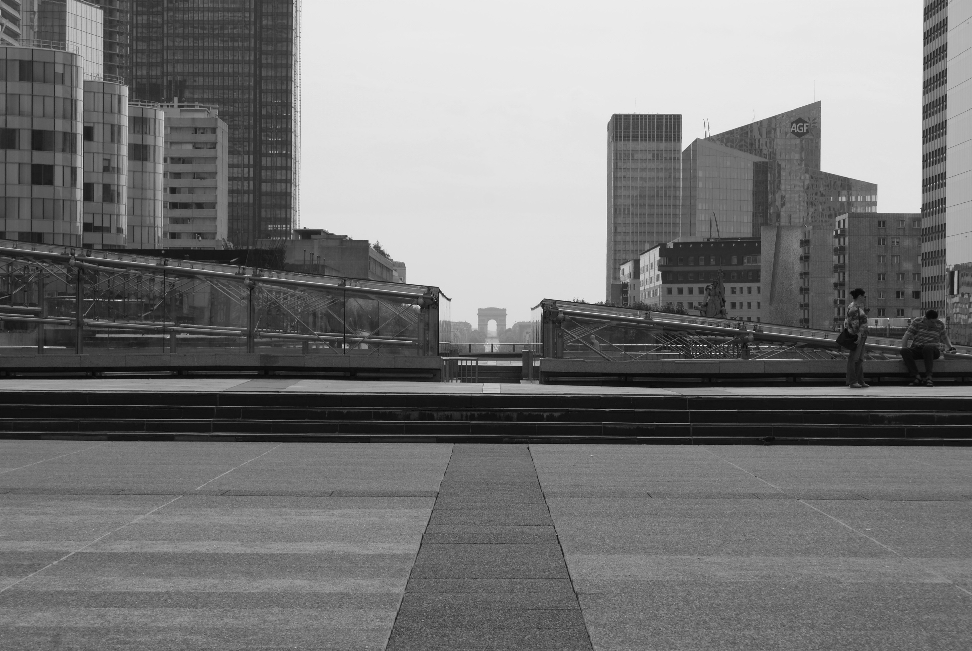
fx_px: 2838
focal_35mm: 105
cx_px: 486
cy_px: 326
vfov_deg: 13.1
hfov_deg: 19.4
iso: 100
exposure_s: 1/160
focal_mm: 70
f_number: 13
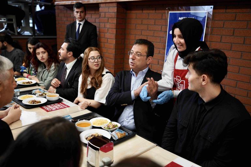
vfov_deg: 37.8
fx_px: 244
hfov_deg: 54.4
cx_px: 126
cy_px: 84
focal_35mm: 35
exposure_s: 1/200
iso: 1250
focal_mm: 35
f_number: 2.8
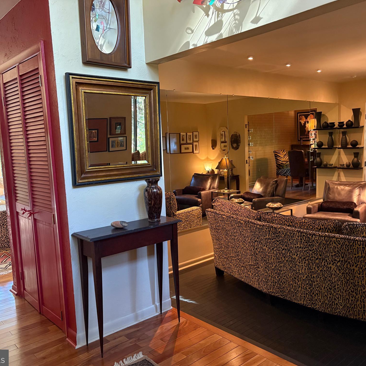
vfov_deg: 52.5
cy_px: 184
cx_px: 195
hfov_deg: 52.5
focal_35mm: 31
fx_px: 371
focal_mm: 5.96
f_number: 1.6
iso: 500
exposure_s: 1/40
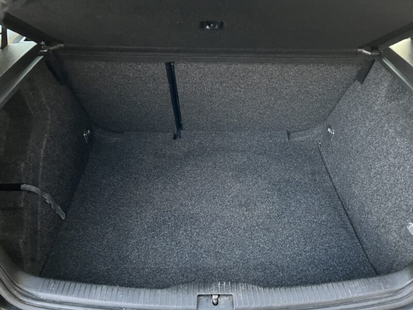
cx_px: 206
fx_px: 310
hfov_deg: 67.3
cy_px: 155
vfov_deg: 53.1
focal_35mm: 26
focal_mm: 5.7
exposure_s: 1/38
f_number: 1.5
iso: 640
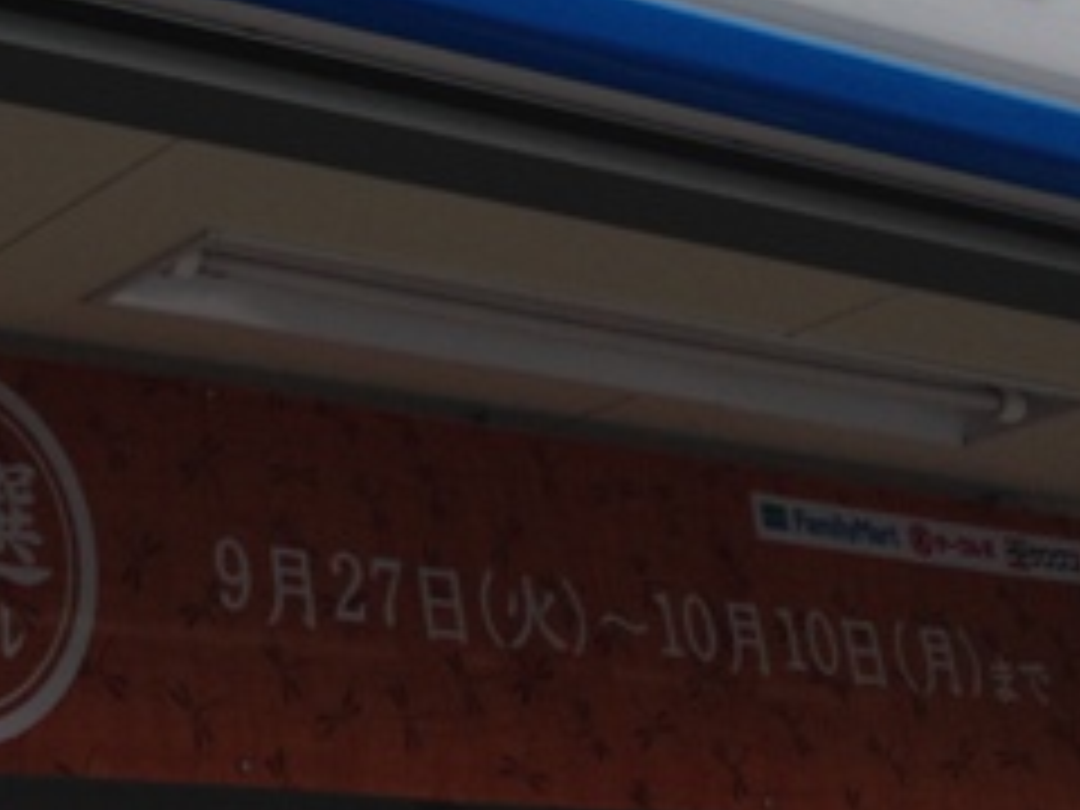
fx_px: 2746
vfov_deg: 16.1
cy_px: -189
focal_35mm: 88
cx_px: 14
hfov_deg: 21.5
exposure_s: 1/2710
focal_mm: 4.12
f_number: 2.4
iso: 50
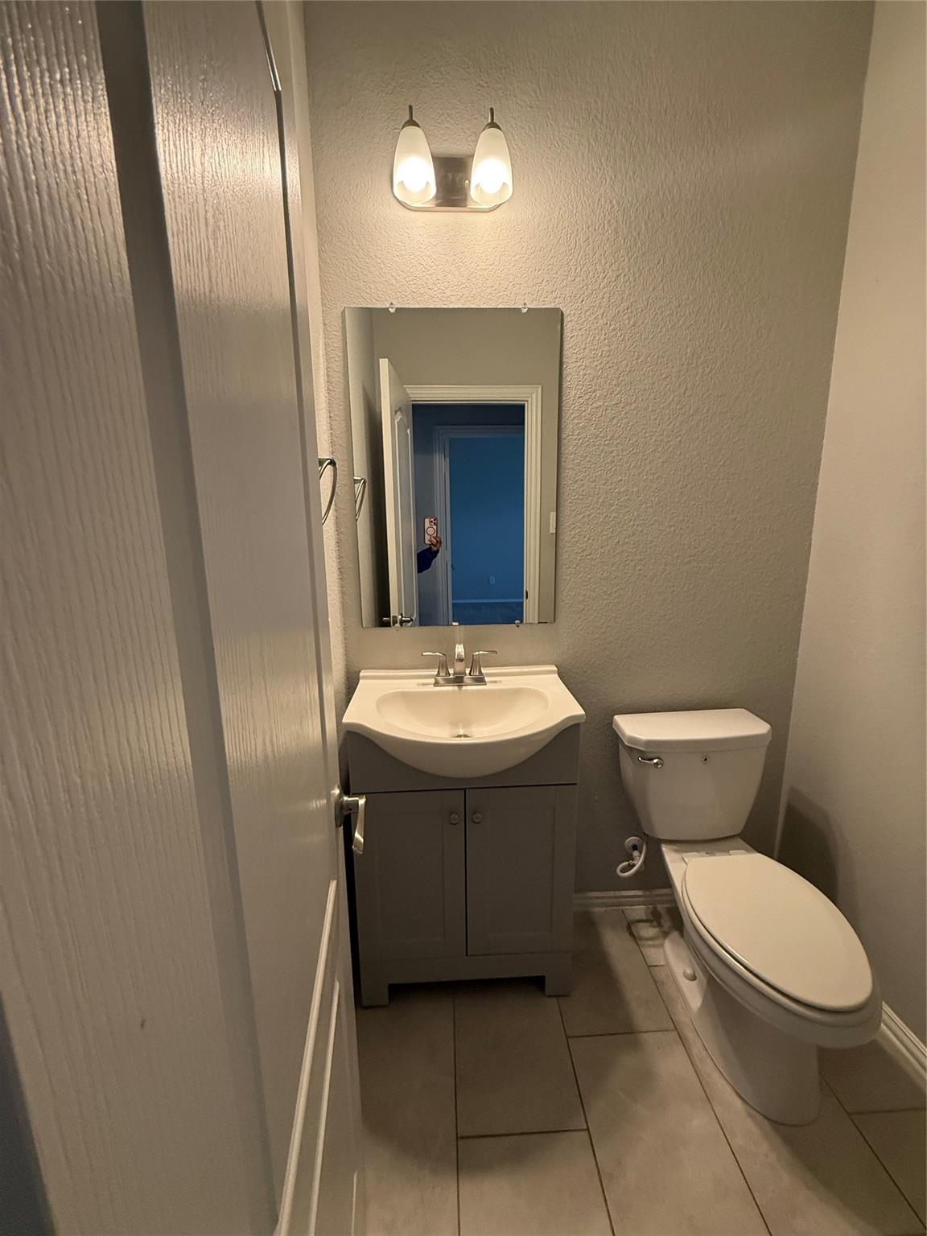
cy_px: 618
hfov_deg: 85.7
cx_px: 464
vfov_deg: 102.1
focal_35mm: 14
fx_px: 500
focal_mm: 2.22
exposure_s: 1/120
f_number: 2.2
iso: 320
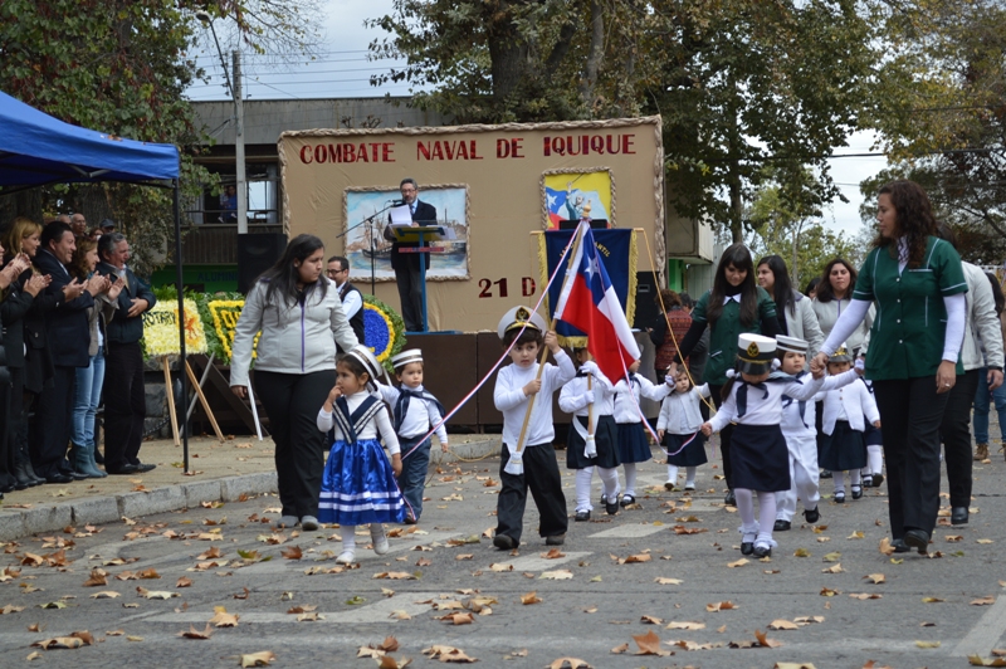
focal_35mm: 82
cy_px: 334
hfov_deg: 24.6
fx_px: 2303
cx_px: 503
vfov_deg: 16.5
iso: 100
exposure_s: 1/160
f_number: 6.3
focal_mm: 55
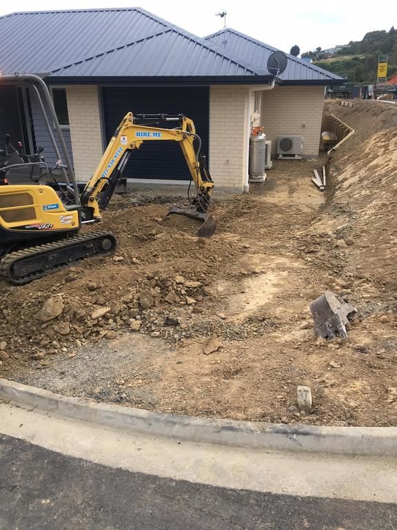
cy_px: 265
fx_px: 443
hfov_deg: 48.2
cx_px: 198
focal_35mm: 29
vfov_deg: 61.7
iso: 25
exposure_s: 1/100
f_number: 2.2
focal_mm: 4.15
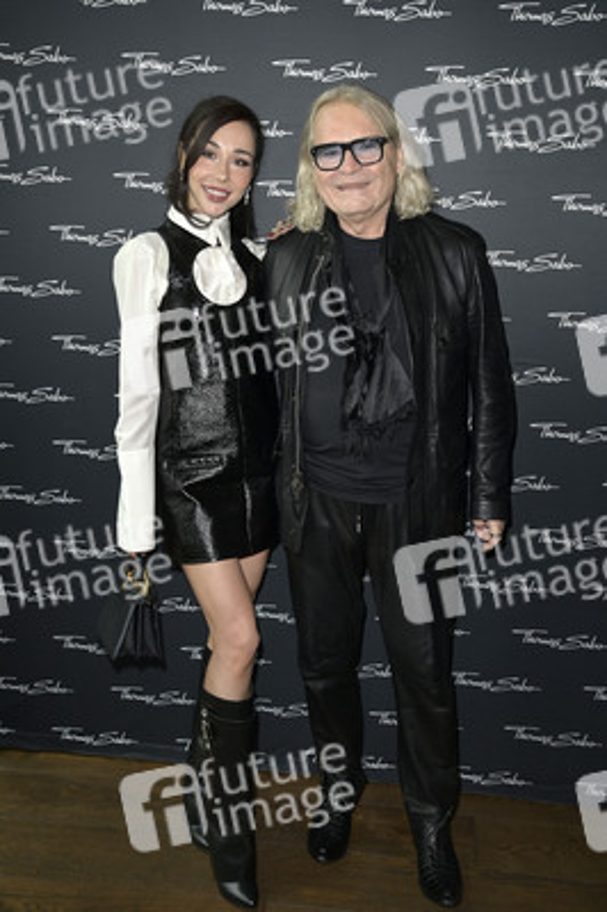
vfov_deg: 50.7
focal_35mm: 38
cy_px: 456
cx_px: 304
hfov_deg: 35.0
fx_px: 963
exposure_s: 1/250
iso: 800
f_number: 5
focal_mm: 38
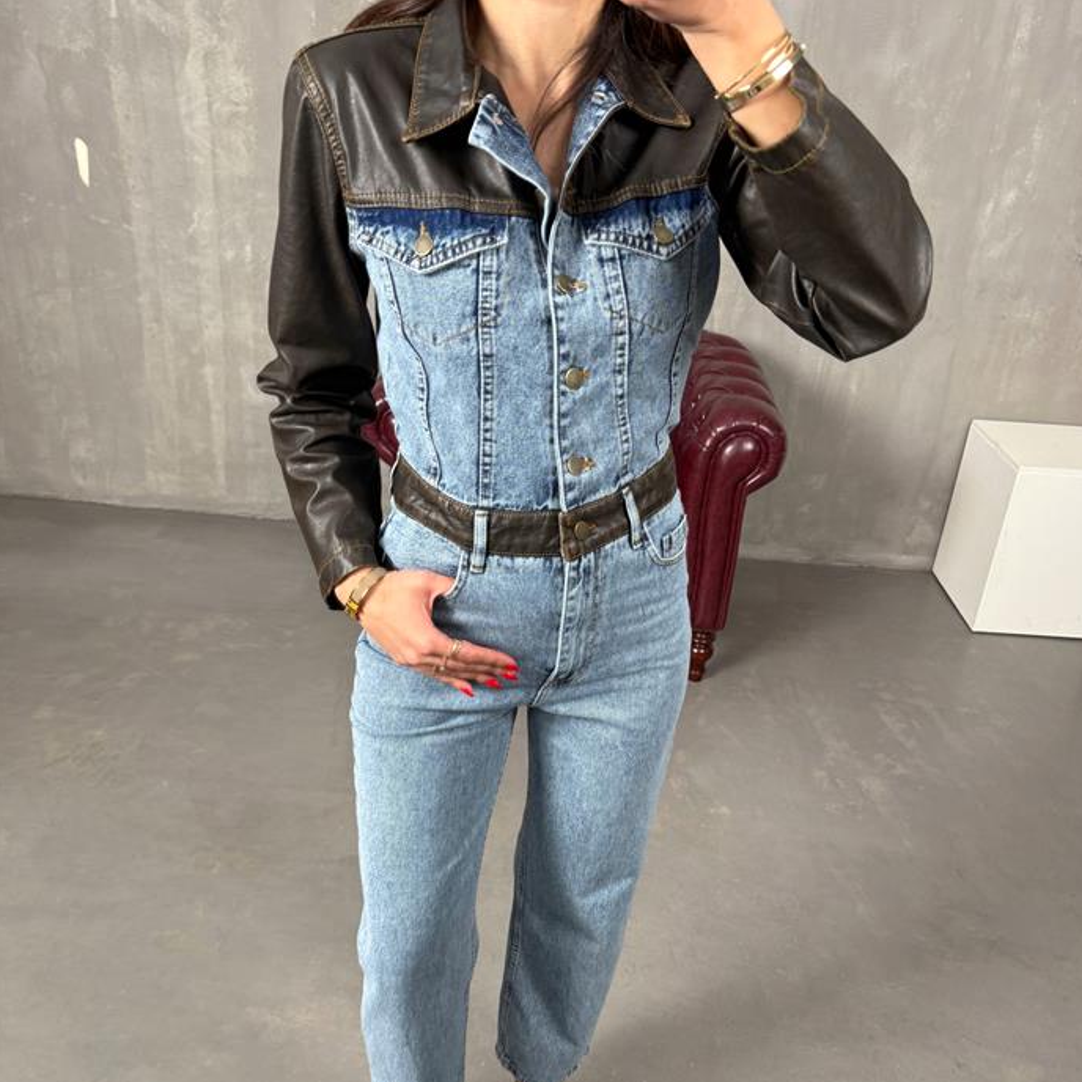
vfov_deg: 55.3
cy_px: 637
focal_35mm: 29
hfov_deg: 55.6
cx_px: 548
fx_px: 1026
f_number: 1.78
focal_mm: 6.76
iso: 160
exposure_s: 1/121
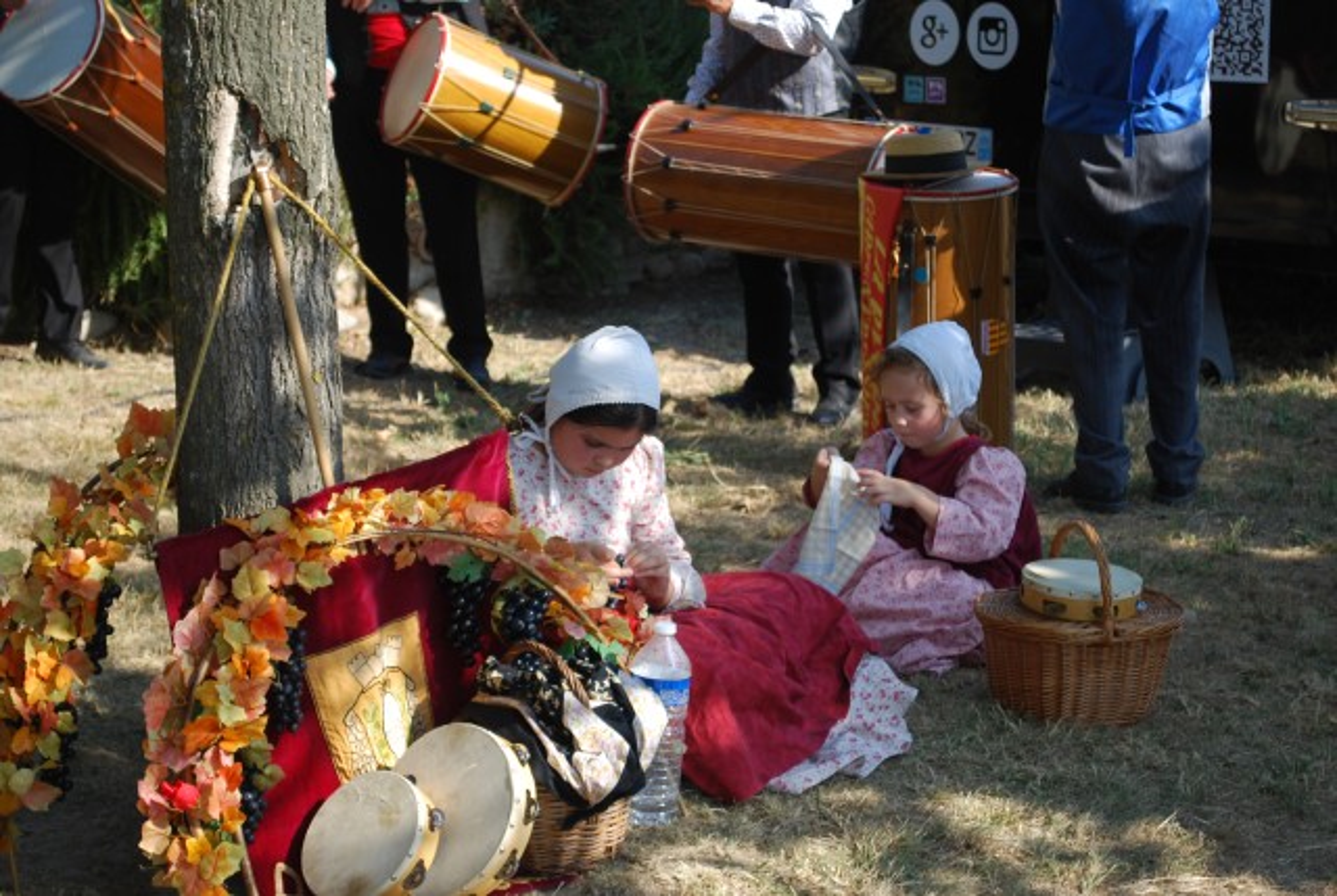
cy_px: 448
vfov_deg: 16.6
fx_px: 3069
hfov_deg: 24.6
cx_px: 668
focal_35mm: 82
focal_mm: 55
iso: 100
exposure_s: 1/125
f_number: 5.6
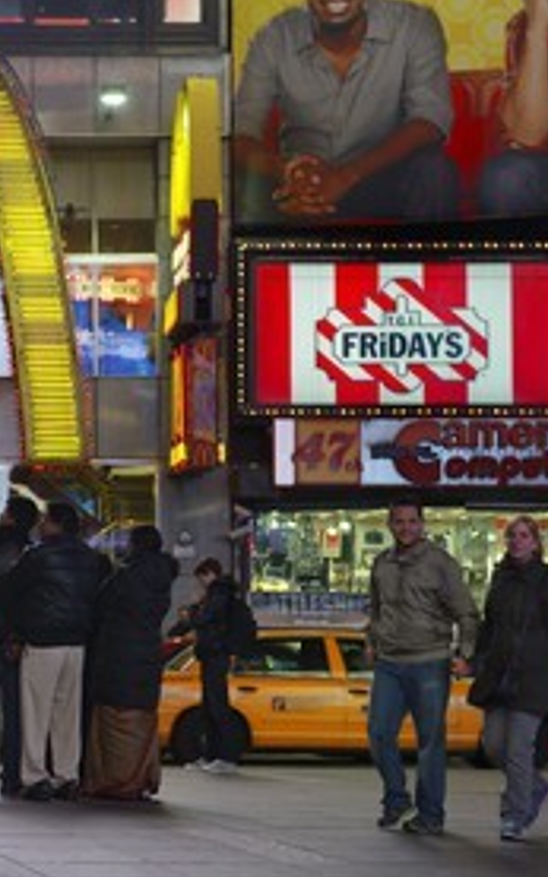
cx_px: -25
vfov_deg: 19.3
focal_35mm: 108
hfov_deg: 12.0
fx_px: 2582
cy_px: 440
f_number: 4.5
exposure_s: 1/160
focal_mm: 70
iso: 1600
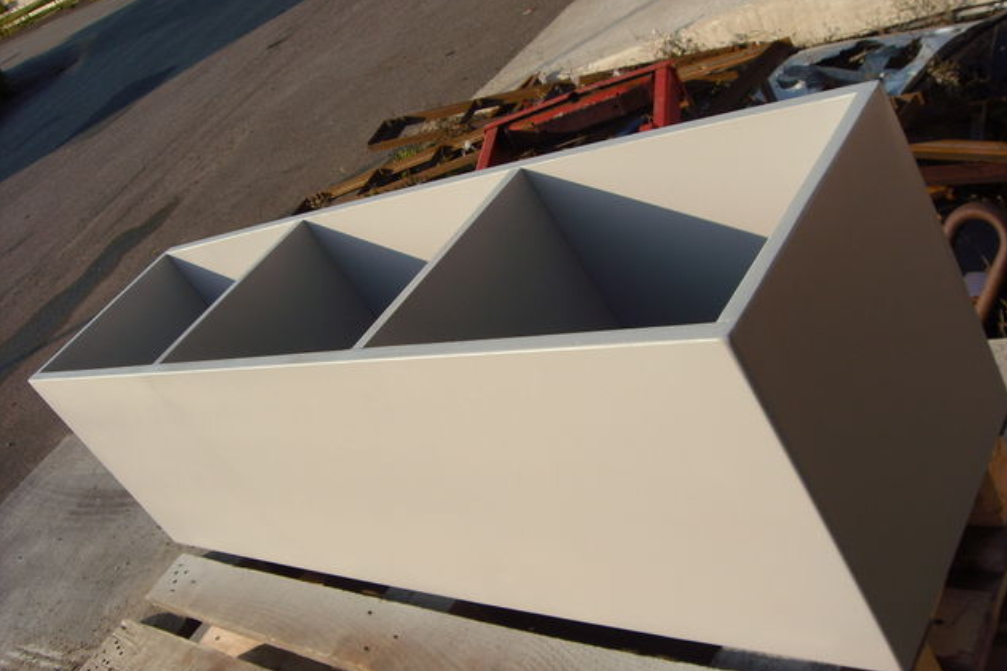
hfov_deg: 49.6
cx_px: 508
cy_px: 322
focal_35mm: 39
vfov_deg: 34.2
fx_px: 1091
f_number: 4.3
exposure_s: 1/500
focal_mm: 6.2
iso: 80
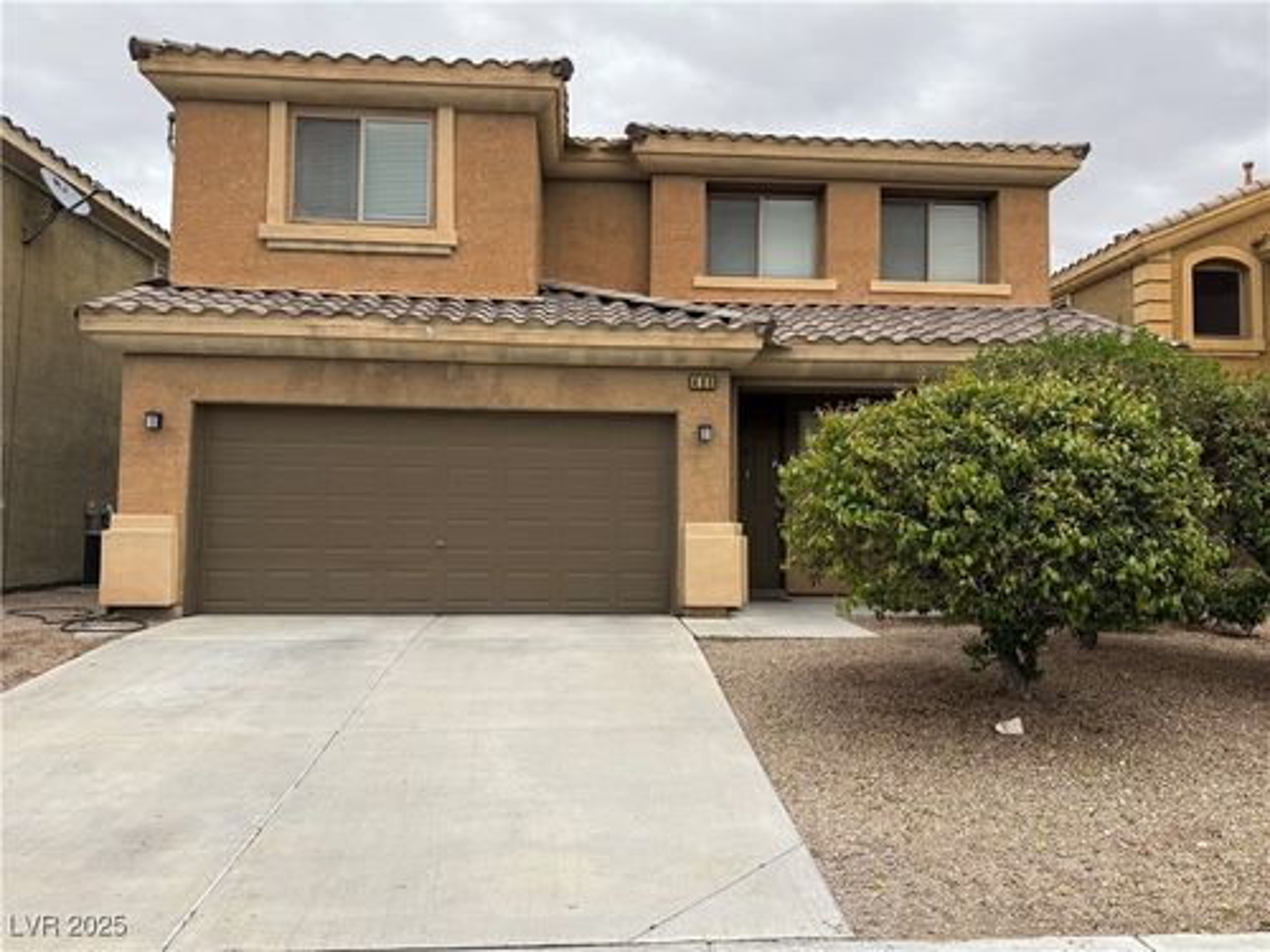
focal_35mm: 24
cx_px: 635
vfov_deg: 56.8
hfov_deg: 71.6
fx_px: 881
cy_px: 476
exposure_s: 1/494
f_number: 1.78
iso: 80
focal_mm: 6.76
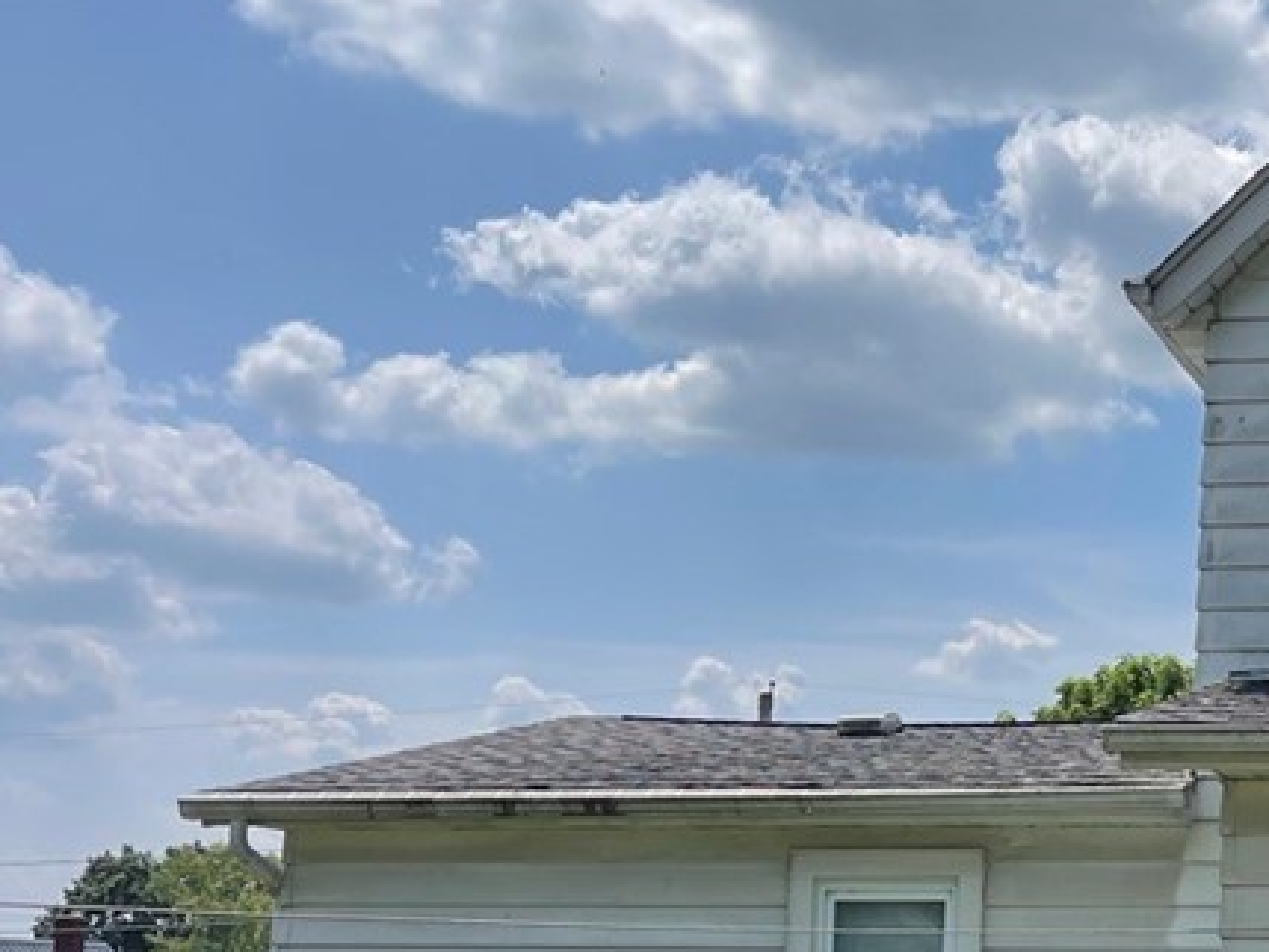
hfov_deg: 28.5
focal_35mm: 62
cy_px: 745
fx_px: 2274
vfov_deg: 23.4
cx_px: 1373
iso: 32
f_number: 1.6
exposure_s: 1/4202
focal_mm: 5.1
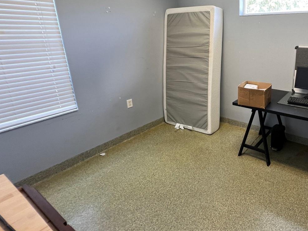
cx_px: 240
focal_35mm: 21
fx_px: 187
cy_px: 80
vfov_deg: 62.2
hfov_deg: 72.2
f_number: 1.8
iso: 160
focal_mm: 1.57
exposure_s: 1/60
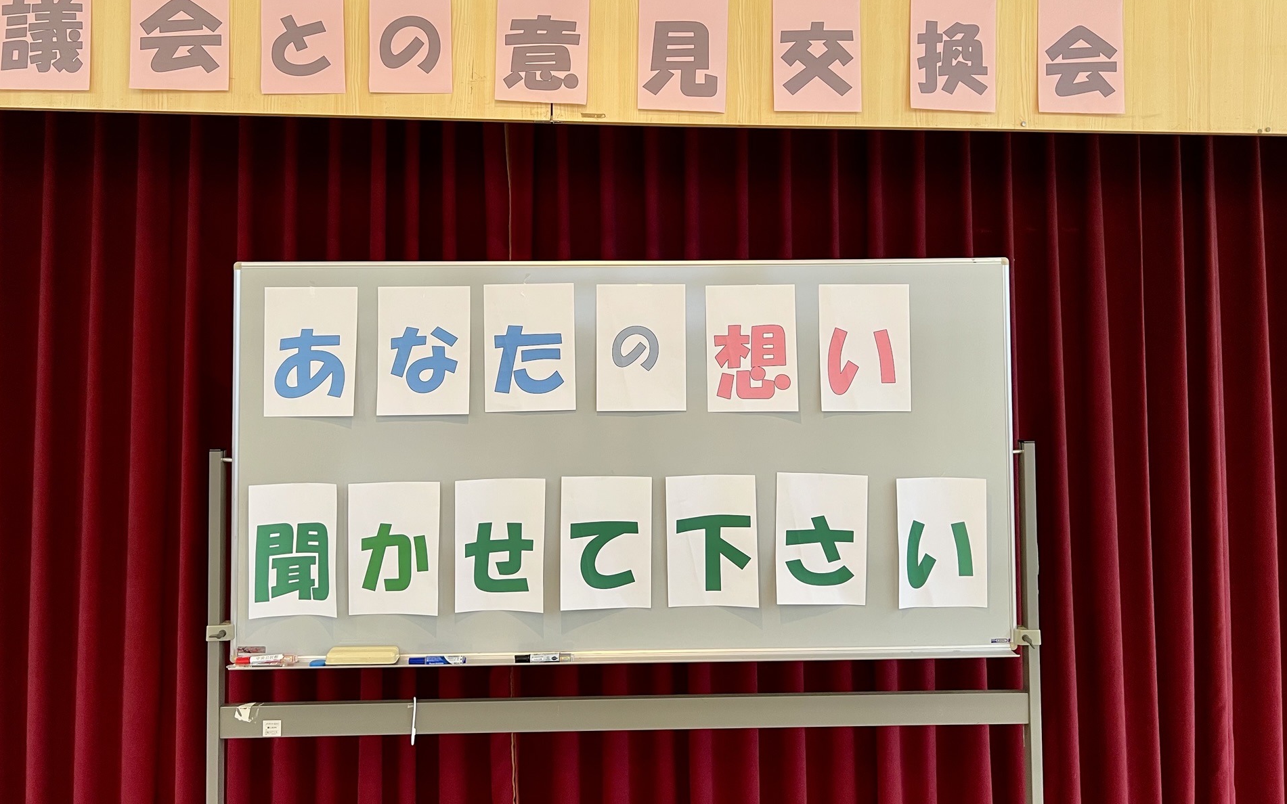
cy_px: 299
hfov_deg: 64.6
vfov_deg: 42.8
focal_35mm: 29
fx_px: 1017
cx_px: 632
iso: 80
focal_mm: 5.7
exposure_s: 1/60
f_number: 1.5
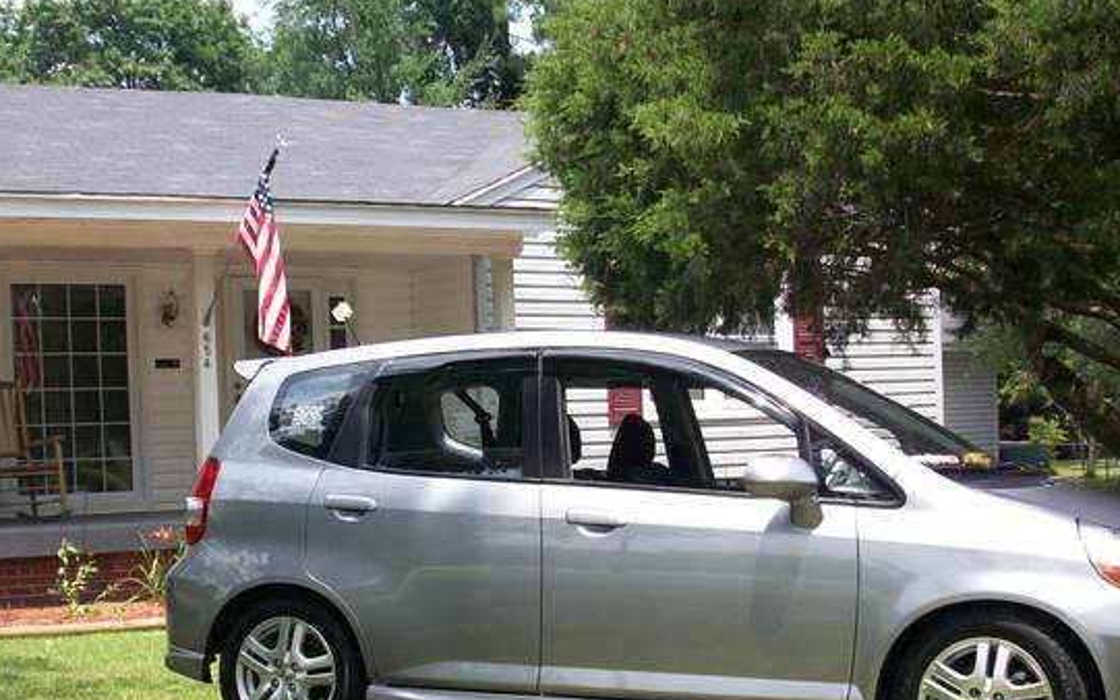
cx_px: 491
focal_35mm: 58
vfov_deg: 22.2
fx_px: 1770
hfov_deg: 35.1
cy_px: 516
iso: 80
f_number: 2.8
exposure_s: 1/562
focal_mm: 6.2
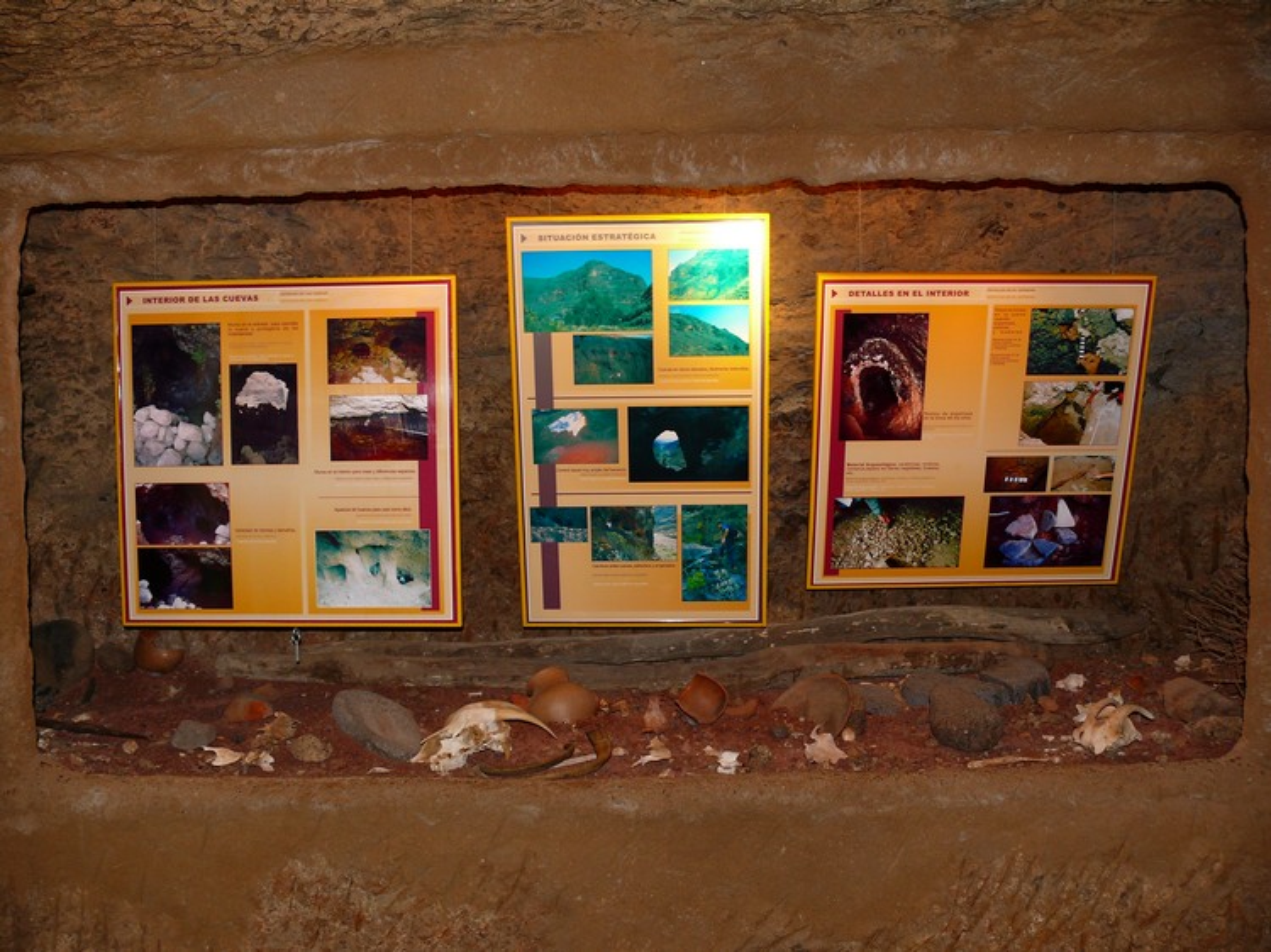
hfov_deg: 52.6
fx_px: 1285
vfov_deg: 40.7
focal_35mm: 35
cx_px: 636
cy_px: 476
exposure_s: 1/30
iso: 100
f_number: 2.8
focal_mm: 7.4
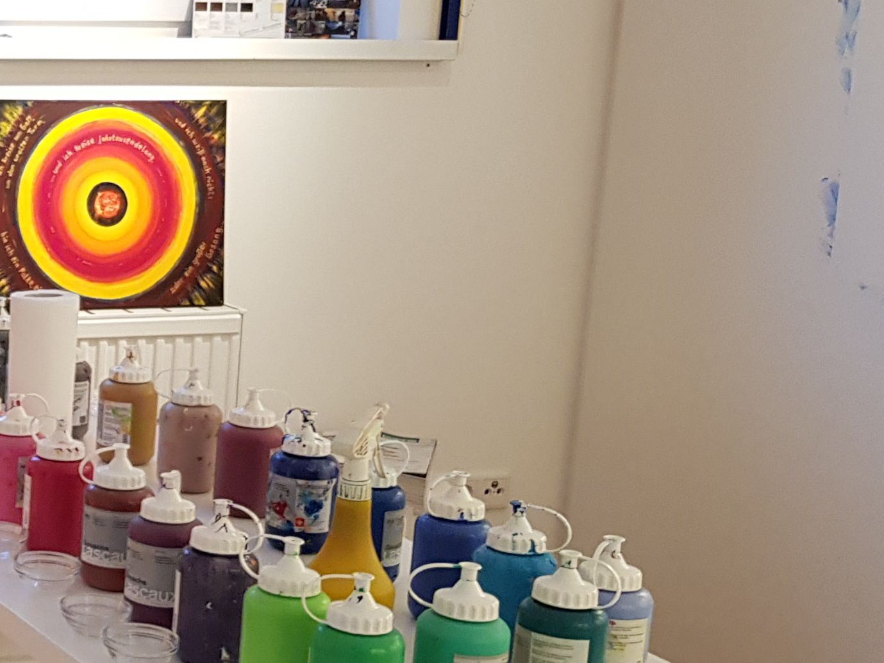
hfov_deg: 22.6
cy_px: 345
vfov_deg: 19.4
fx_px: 1941
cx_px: -303
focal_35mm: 76
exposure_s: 1/50
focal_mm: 4.2
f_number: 1.7
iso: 125
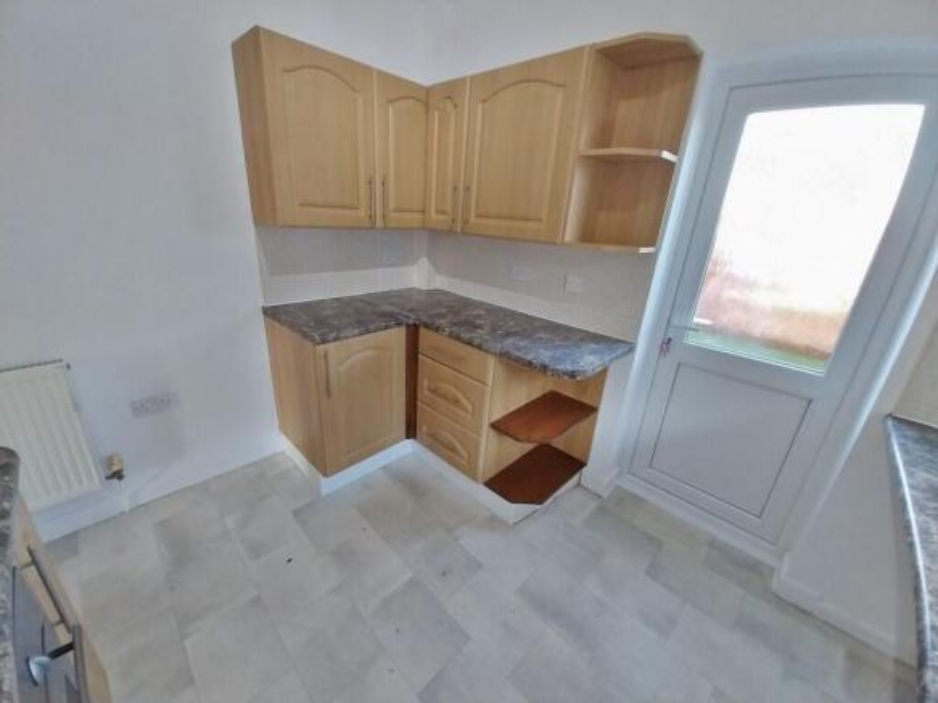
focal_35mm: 13
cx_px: 469
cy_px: 352
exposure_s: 1/50.1
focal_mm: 1.13
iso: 100
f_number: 2.2
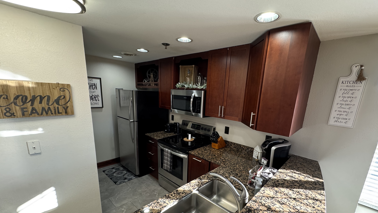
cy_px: 131
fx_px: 160
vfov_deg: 66.2
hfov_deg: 99.3
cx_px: 196
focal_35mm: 16
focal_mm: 2.22
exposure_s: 1/60
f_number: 2.2
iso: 250
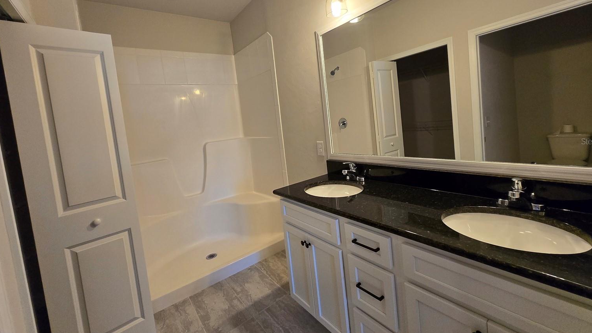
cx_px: 305
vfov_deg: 70.1
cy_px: 141
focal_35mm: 15
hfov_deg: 103.0
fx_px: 235
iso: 160
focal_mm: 1.7
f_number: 2.2
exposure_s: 1/60
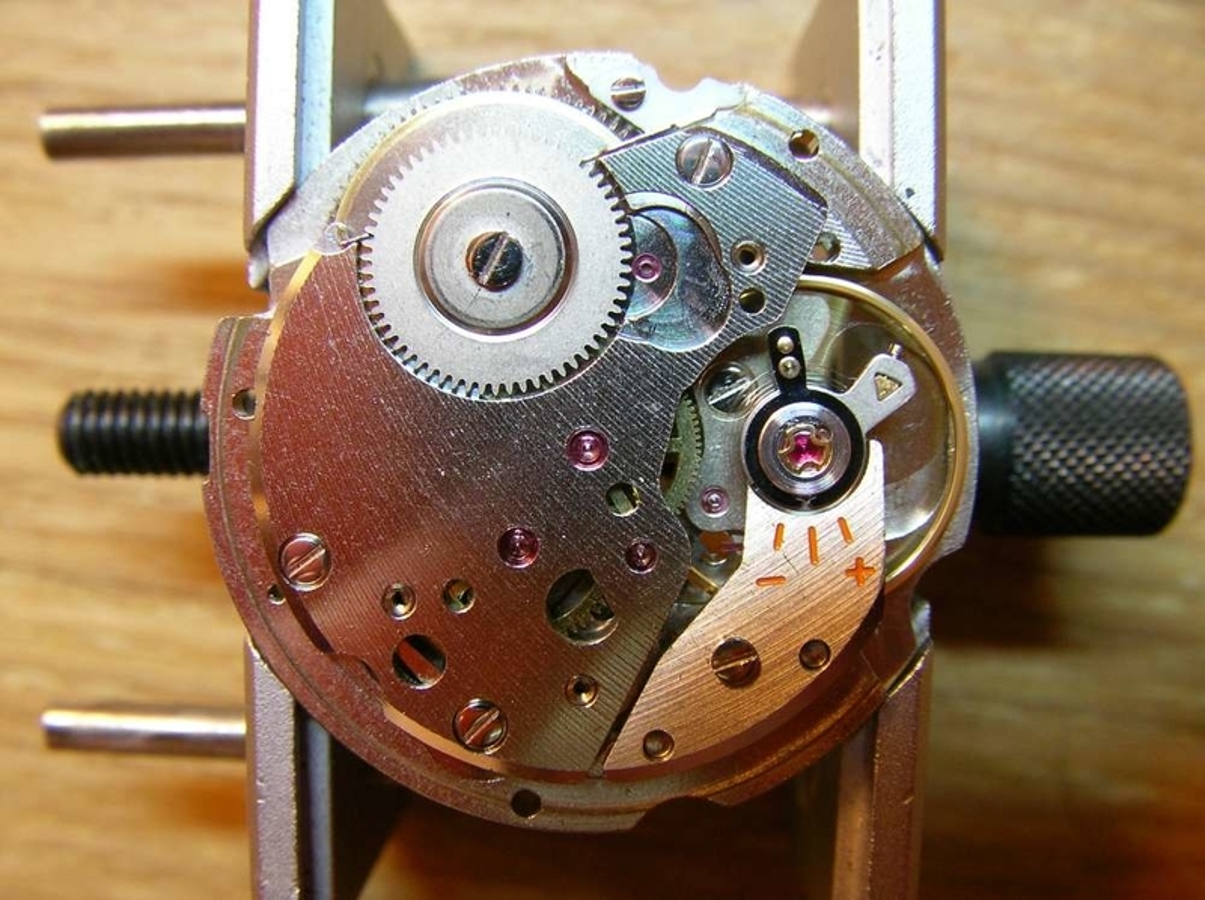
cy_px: 450
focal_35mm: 38
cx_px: 602
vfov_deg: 37.6
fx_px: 1321
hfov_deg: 49.0
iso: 100
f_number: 3.5
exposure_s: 1/8.8
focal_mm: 5.8
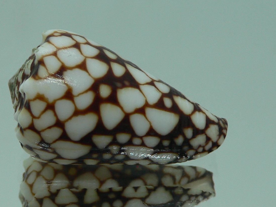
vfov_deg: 22.9
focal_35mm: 64
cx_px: 109
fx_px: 510
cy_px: 129
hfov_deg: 30.2
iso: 80
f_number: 2.8
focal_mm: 4.6
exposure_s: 1/60
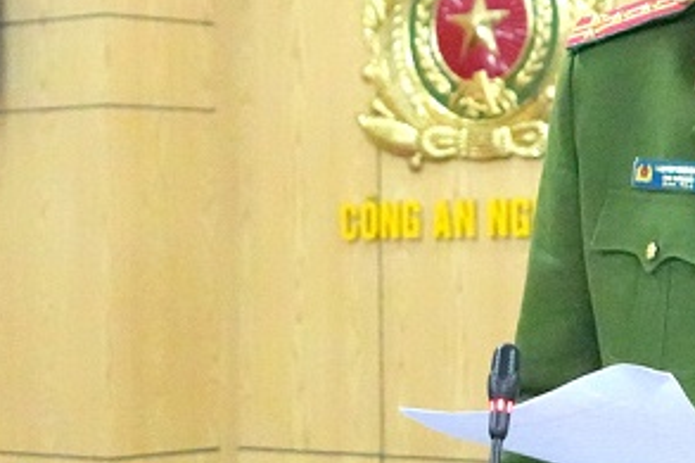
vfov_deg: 10.9
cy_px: 230
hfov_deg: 16.3
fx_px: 2431
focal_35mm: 126
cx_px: 311
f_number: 3.2
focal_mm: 24
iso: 12800
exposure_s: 1/2000
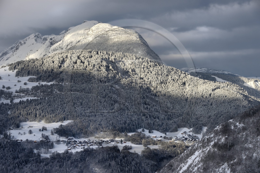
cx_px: 130
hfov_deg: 16.8
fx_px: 880
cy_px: 86
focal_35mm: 122
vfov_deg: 11.2
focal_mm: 122
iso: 200
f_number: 10
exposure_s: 1/500
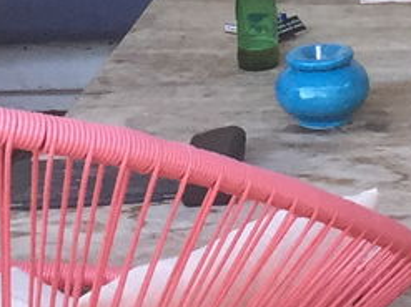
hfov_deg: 10.3
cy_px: -392
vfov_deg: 7.4
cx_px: 513
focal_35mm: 188
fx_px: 2231
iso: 40
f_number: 2.2
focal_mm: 4.15
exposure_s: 1/33
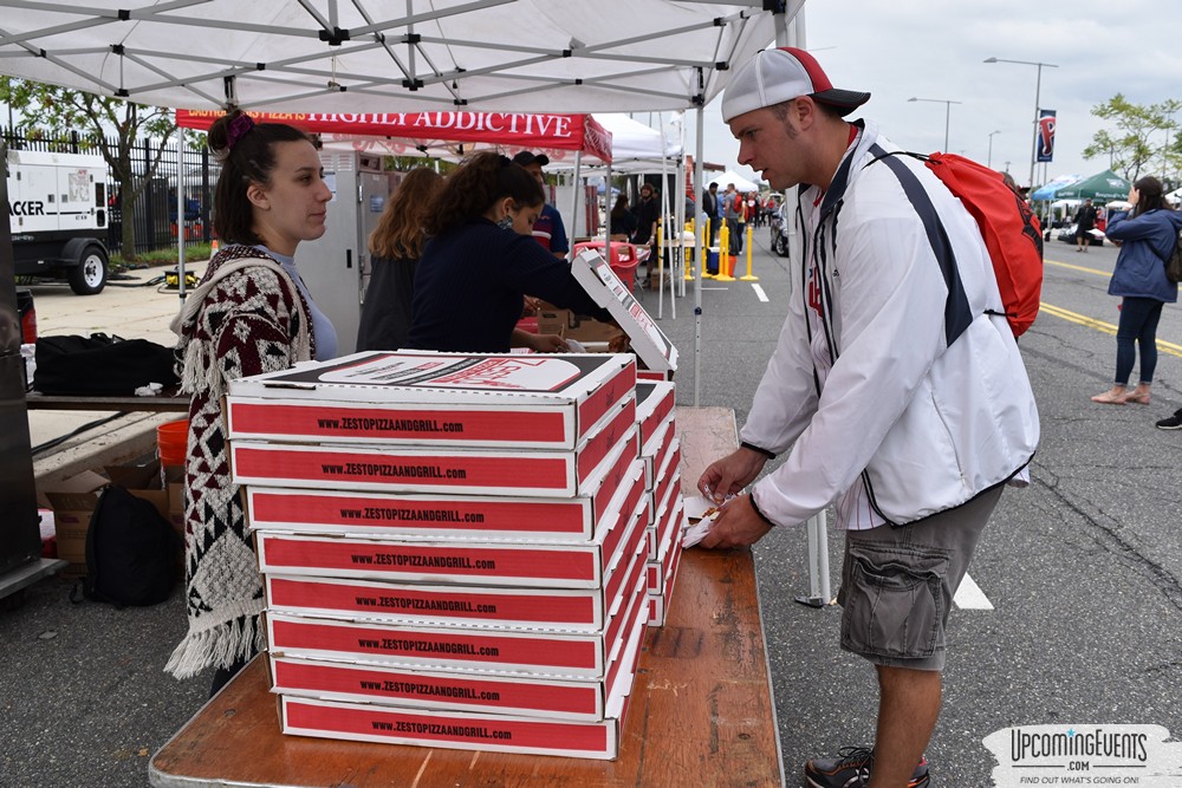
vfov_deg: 40.0
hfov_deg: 57.2
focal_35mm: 33
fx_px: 1084
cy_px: 394
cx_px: 591
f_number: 8
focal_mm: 22
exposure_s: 1/250
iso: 220
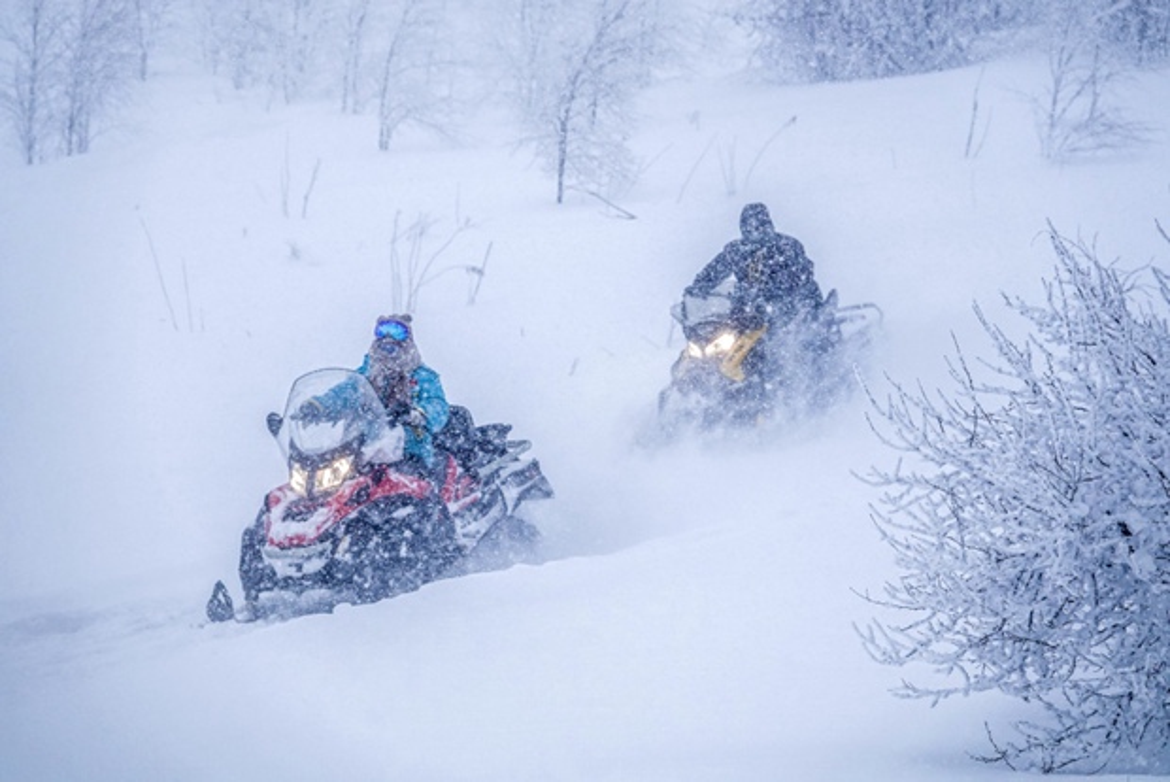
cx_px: 585
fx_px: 8031
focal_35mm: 247
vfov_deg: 5.6
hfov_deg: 8.3
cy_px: 391
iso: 250
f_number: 4
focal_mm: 90.45
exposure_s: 1/1250
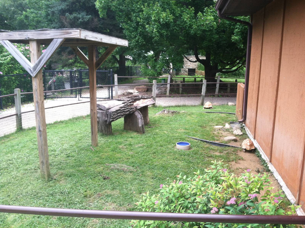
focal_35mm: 35
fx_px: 308
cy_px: 114
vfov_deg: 40.6
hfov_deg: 52.7
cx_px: 152
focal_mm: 3.85
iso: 80
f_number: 2.8
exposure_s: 1/129
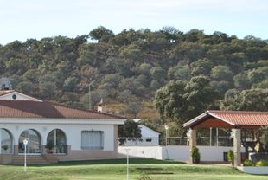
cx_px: 69
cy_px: 55
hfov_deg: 8.8
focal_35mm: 232
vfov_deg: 5.9
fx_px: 1730
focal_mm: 80
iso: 100
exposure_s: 1/200
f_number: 8
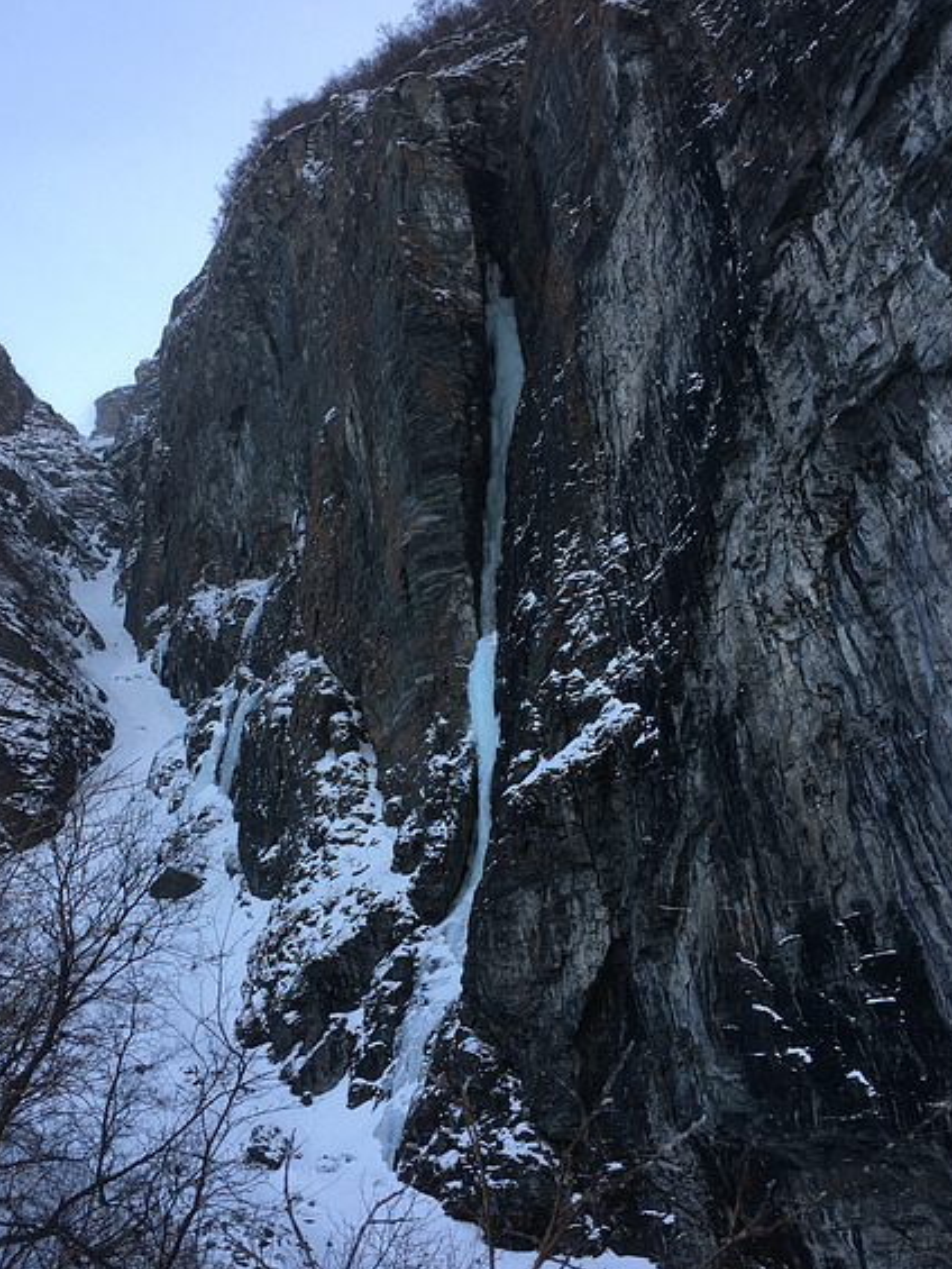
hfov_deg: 36.8
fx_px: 1430
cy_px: 667
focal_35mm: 39
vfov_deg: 47.8
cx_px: 404
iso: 25
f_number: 2.2
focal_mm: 4.15
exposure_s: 1/130
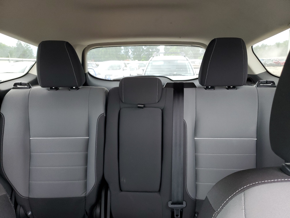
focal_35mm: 26
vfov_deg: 53.1
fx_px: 218
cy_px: 109
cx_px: 145
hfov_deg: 67.3
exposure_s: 1/60.2
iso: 92
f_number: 1.5
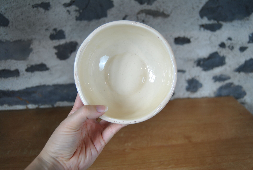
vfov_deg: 40.1
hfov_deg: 57.2
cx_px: 126
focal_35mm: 33
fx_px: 232
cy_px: 85
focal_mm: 22
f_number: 3.5
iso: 220
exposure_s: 1/30
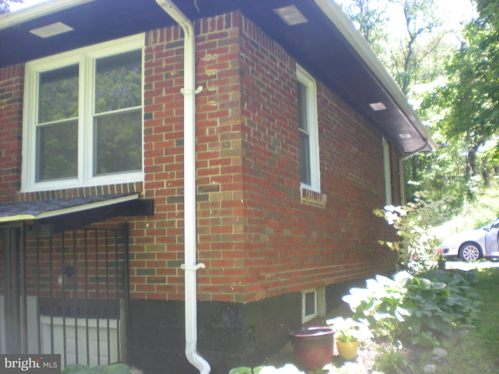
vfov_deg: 37.7
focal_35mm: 38
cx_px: 250
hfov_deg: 49.0
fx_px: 548
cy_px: 187
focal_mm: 6.3
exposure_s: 1/66.4
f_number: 3.1
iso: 64
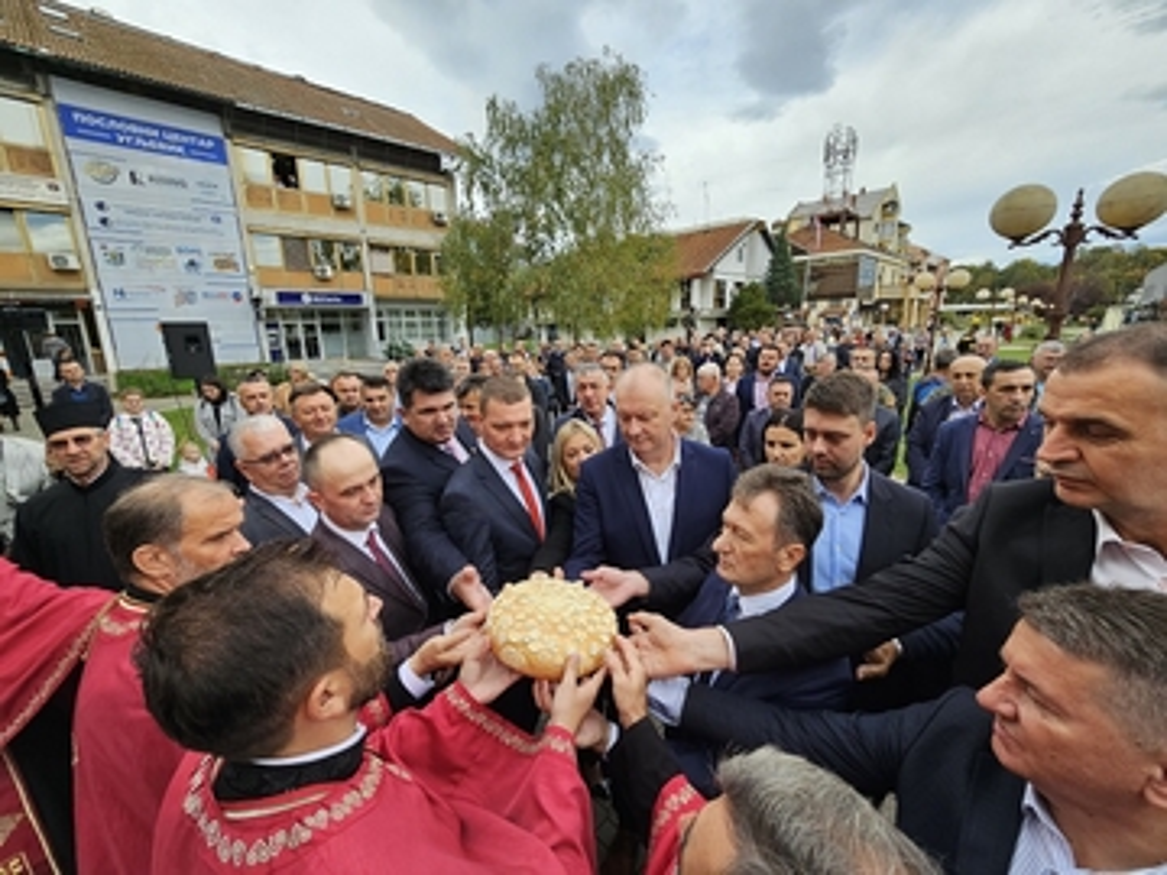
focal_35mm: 13
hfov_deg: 106.2
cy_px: 438
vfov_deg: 89.9
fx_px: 438
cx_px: 584
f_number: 2.2
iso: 50
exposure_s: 1/417
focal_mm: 2.2
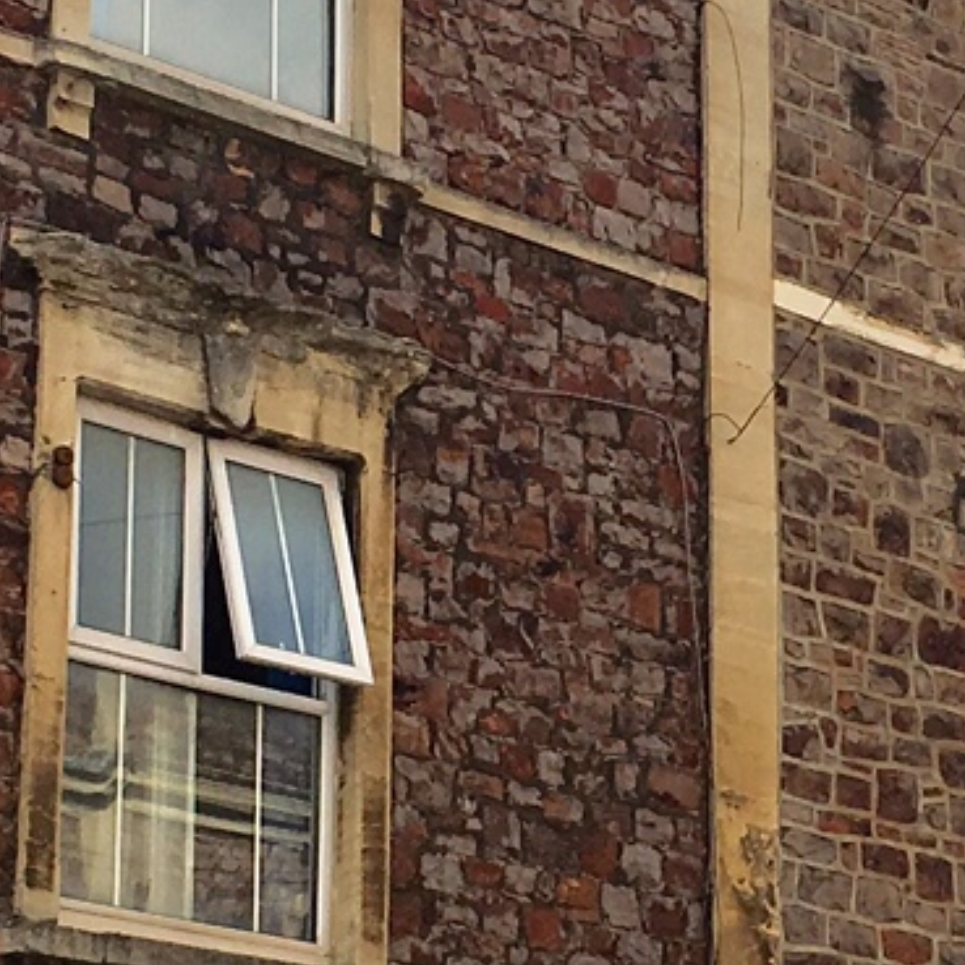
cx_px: 858
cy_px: 562
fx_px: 4416
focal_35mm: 140
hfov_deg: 12.4
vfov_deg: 12.5
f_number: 2.2
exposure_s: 1/1479
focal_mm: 4.15
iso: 25
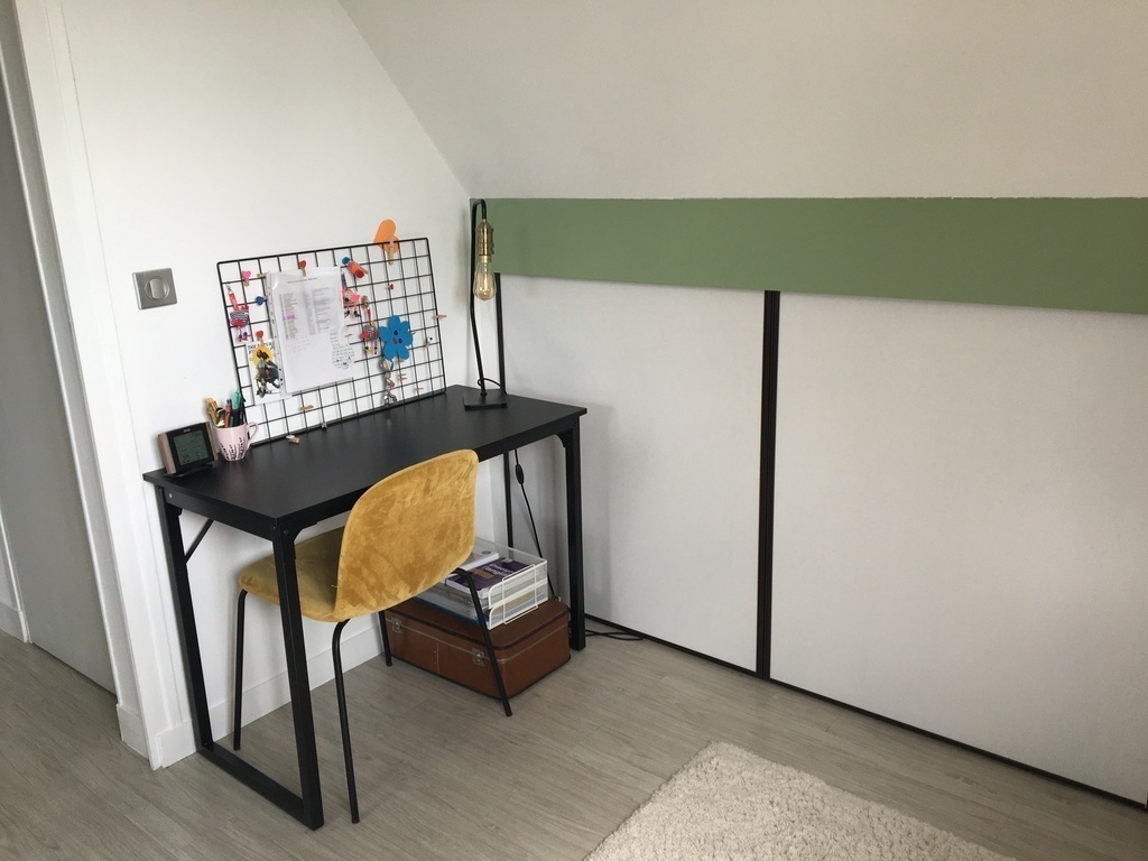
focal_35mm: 29
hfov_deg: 61.7
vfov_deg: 48.2
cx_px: 574
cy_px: 430
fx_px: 962
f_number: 2.2
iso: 32
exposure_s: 1/100
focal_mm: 4.15
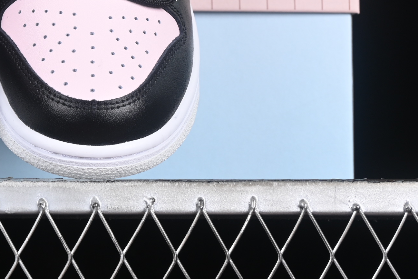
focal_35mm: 161
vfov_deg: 8.5
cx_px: -19
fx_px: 1869
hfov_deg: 12.6
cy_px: -3
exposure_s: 1/60
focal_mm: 50
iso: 160
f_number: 7.1
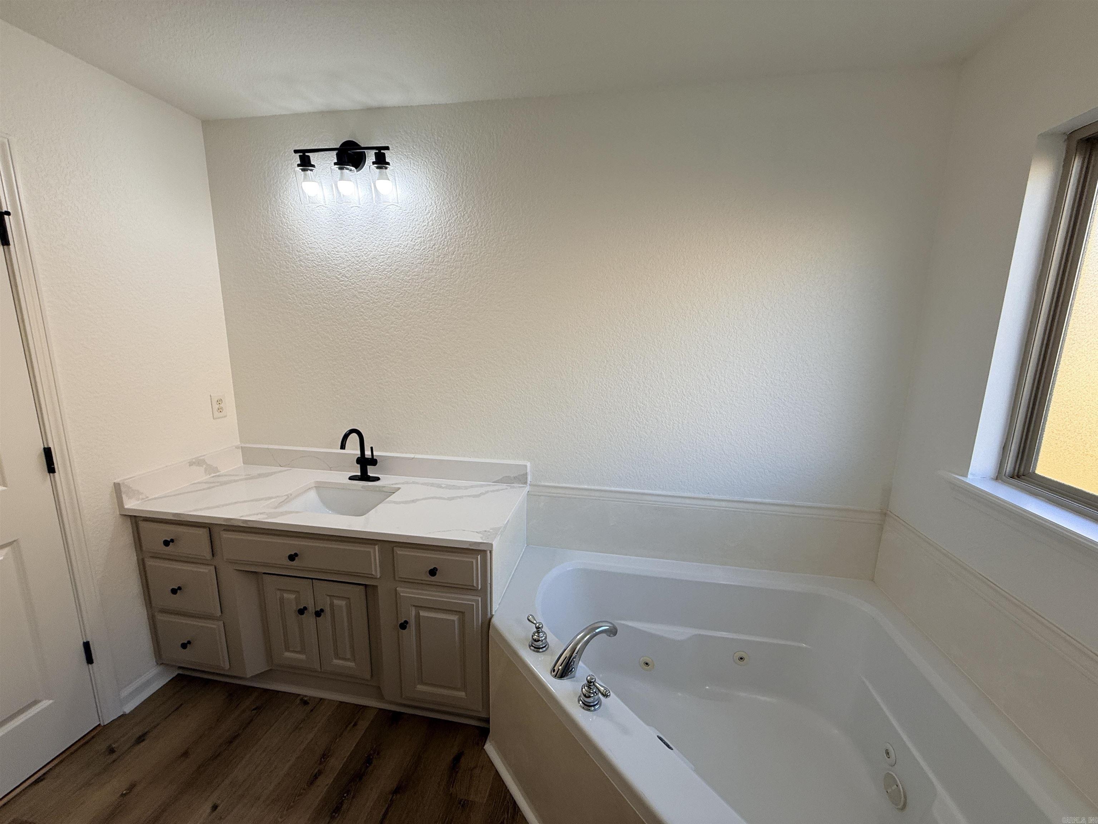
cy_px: 412
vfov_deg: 85.7
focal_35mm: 14
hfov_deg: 102.1
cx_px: 549
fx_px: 444
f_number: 2.2
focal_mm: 2.22
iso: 64
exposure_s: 1/120
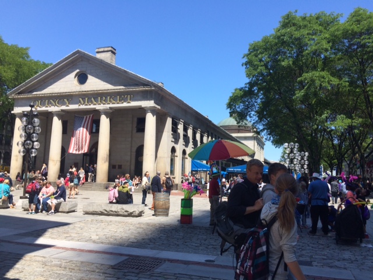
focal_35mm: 29
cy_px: 140
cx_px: 186
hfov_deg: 61.7
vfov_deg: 48.2
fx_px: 312
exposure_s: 1/1208
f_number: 2.2
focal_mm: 4.15
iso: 32
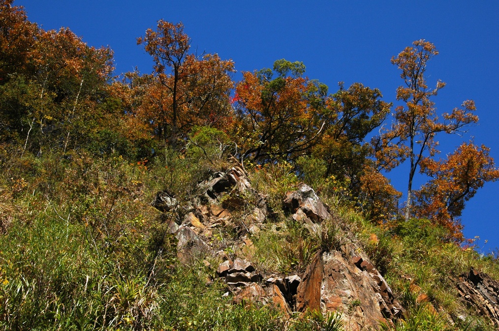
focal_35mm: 66
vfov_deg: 20.5
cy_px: 166
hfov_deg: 30.6
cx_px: 250
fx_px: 914
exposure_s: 1/320
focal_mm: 44
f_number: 11
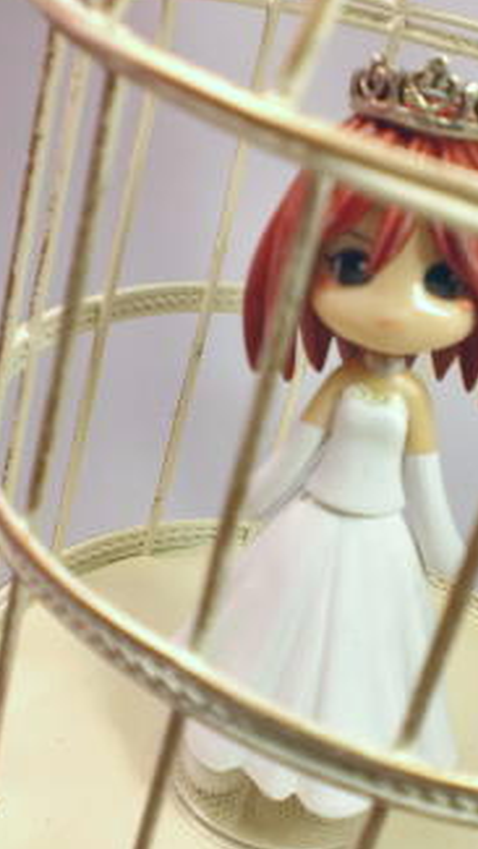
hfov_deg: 25.3
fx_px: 1058
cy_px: 421
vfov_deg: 43.7
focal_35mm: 47
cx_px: 337
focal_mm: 6.3
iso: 64
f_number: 3.1
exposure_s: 1/80
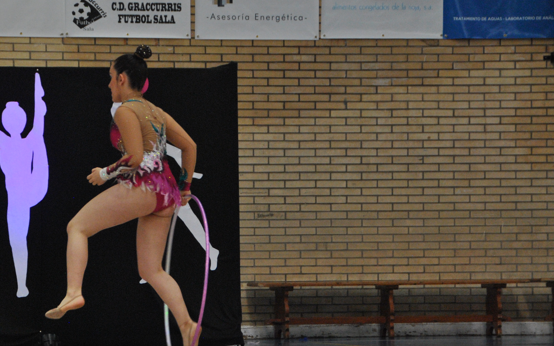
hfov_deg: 10.7
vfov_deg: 6.7
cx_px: 164
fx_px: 2944
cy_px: 240
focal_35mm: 195
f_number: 5.3
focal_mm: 86
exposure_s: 1/200
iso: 800
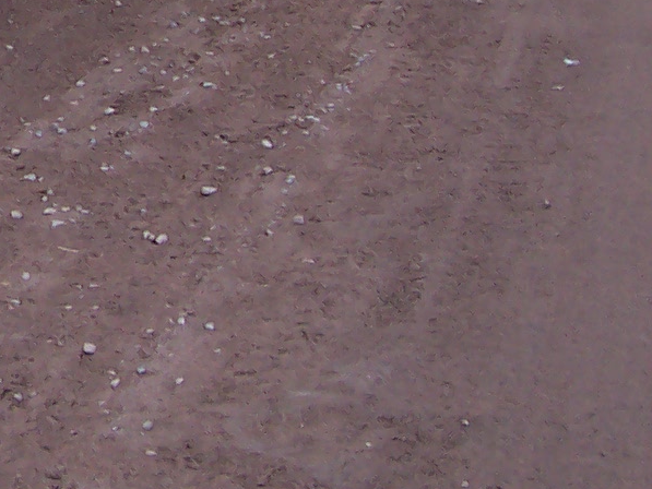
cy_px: -222
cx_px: -369
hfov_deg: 14.4
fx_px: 2374
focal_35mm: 126
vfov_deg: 11.3
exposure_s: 1/250
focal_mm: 5.6
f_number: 2.8
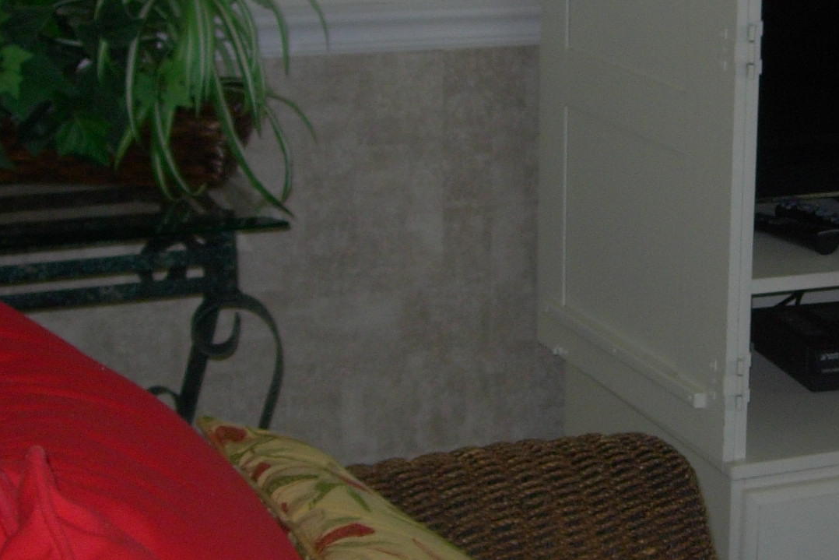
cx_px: 721
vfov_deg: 14.4
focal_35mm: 95
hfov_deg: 21.1
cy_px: 277
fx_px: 2214
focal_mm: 7.8
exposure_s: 1/64
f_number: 2.8
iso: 79
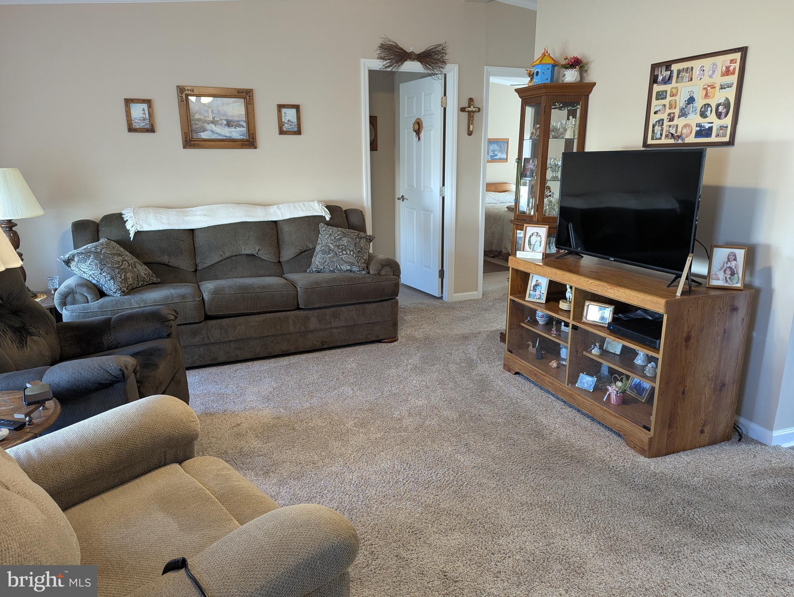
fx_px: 551
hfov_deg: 71.5
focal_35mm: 24
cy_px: 298
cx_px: 397
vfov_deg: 56.9
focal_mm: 6.81
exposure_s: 1/24
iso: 89
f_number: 1.85
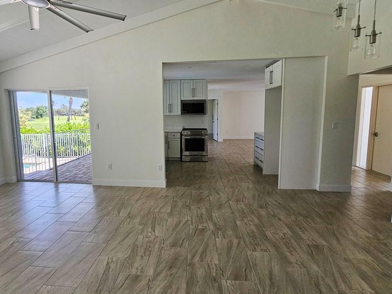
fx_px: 192
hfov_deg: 90.8
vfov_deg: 74.5
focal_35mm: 17
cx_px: 178
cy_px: 131
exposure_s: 1/359
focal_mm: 2.2
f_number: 2.2
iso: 125
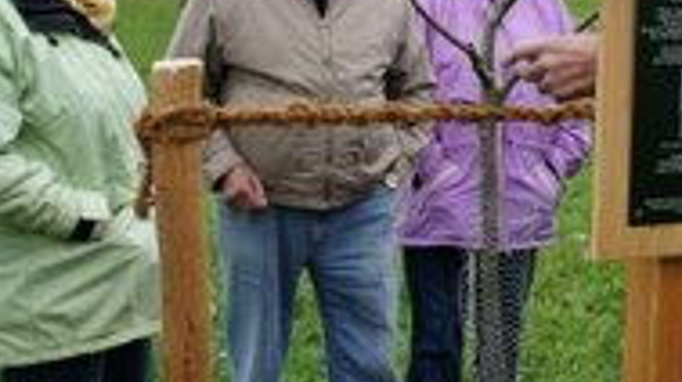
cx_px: 635
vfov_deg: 12.5
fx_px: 1735
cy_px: 61
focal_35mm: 96
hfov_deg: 21.7
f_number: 11
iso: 200
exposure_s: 1/80
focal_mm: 24
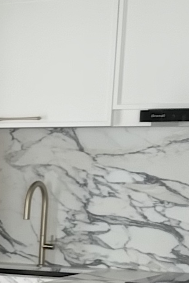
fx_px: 1134
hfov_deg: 8.6
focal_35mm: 144
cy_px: 384
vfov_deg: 13.6
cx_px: -287
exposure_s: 1/50
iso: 320
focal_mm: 6.86
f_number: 1.78
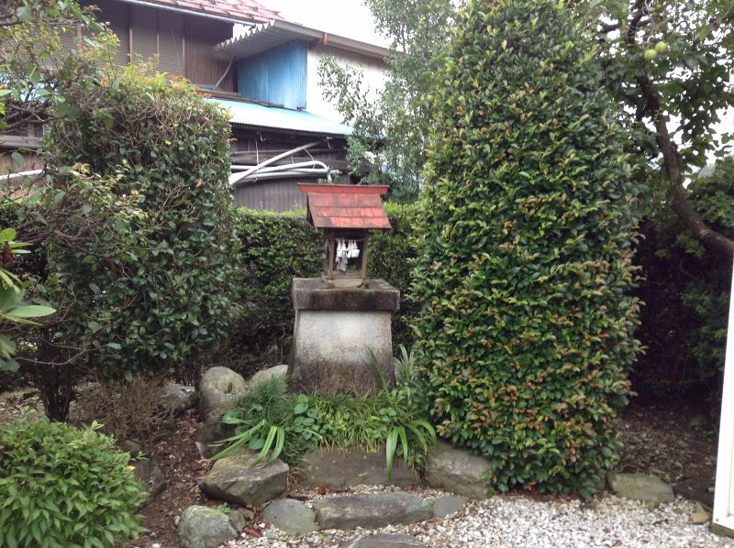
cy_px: 274
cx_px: 367
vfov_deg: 42.9
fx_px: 699
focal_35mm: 33
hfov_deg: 55.4
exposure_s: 1/24
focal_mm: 3.3
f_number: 2.4
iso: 40
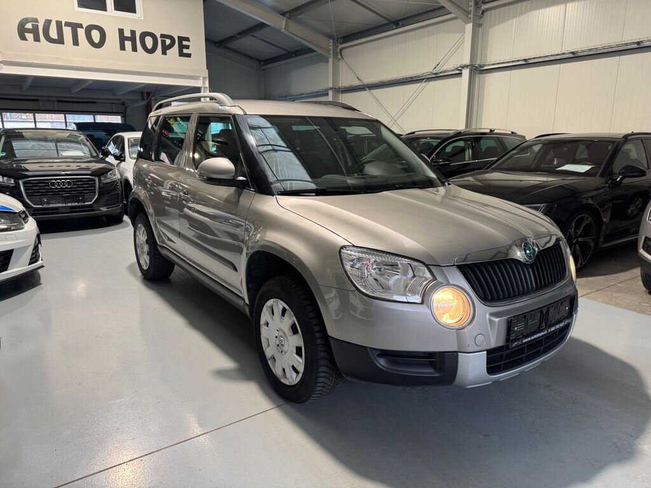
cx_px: 326
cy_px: 244
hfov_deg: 71.6
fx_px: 451
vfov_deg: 56.8
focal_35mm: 24
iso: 160
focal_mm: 6.76
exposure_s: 1/50
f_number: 1.78
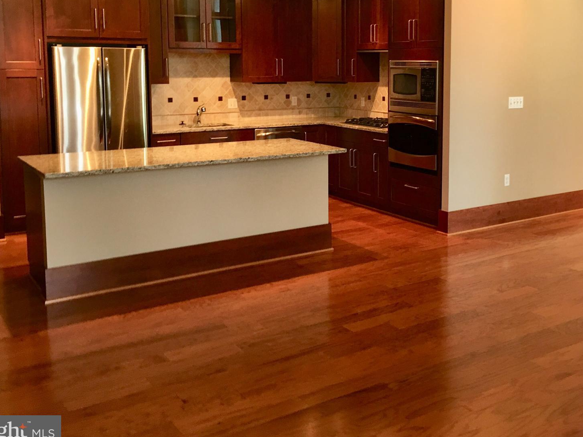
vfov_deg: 34.7
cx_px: 373
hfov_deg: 45.3
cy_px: 139
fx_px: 690
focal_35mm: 41
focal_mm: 4.15
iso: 32
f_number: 2.2
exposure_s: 1/15
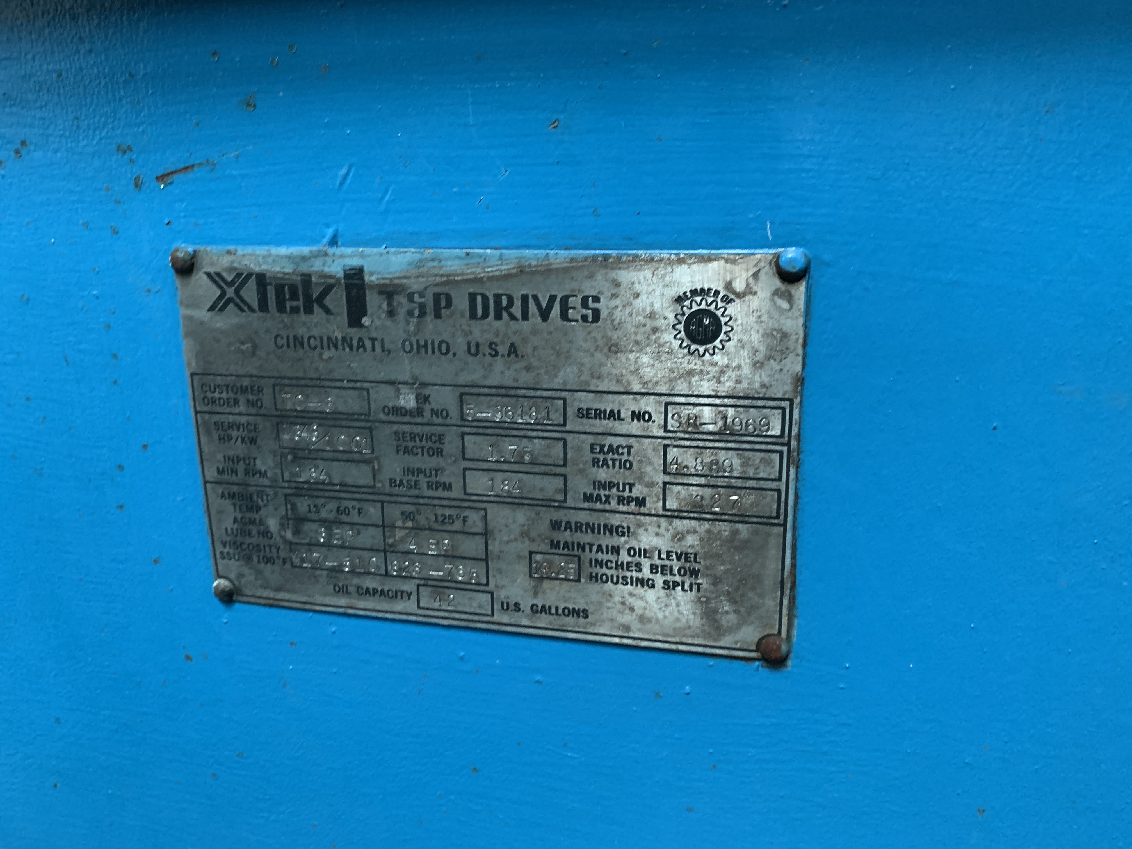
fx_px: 850
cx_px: 566
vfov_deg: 53.1
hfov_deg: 67.3
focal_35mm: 26
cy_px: 424
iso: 400
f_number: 1.8
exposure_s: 1/53
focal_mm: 4.25
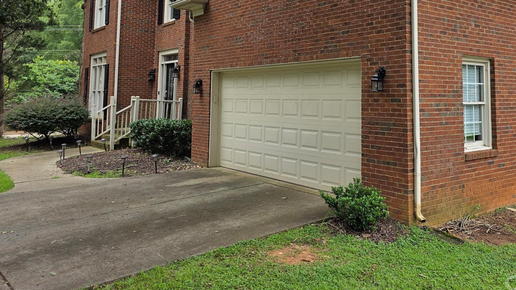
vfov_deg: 33.5
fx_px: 465
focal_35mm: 34
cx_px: 349
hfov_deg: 56.6
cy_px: 51
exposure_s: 1/1318
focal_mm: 6.3
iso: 80
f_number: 1.7
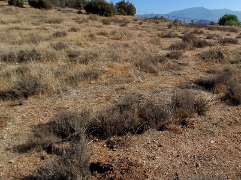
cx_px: 199
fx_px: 216
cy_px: 44
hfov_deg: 53.7
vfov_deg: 43.9
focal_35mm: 31
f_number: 2.2
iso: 50
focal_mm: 1.4
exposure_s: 1/2174
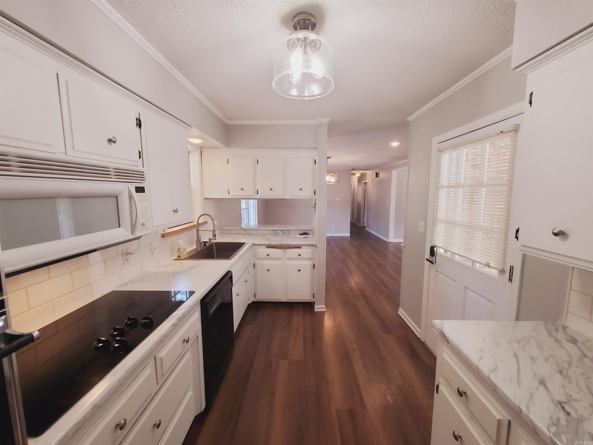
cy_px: 222
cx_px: 296
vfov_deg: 89.9
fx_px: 223
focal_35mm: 13
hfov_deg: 106.2
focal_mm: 1.8
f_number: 2.2
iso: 125
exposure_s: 1/60
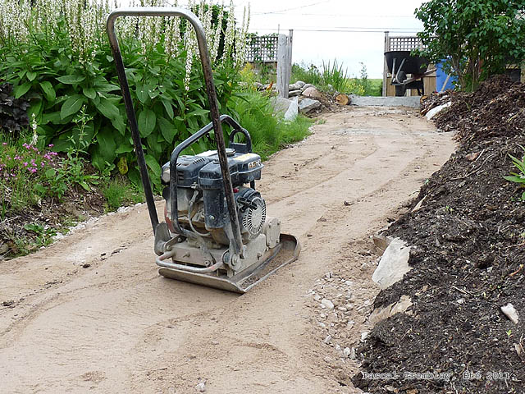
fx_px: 728
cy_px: 197
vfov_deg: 30.3
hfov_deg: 39.7
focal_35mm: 48
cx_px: 262
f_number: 4.5
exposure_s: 1/200
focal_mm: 4.8
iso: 100
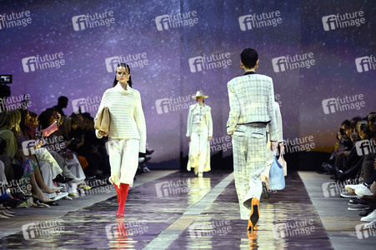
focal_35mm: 200
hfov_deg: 10.3
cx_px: 188
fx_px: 2087
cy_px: 125
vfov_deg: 6.9
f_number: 5
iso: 4000
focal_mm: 200
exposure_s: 1/500
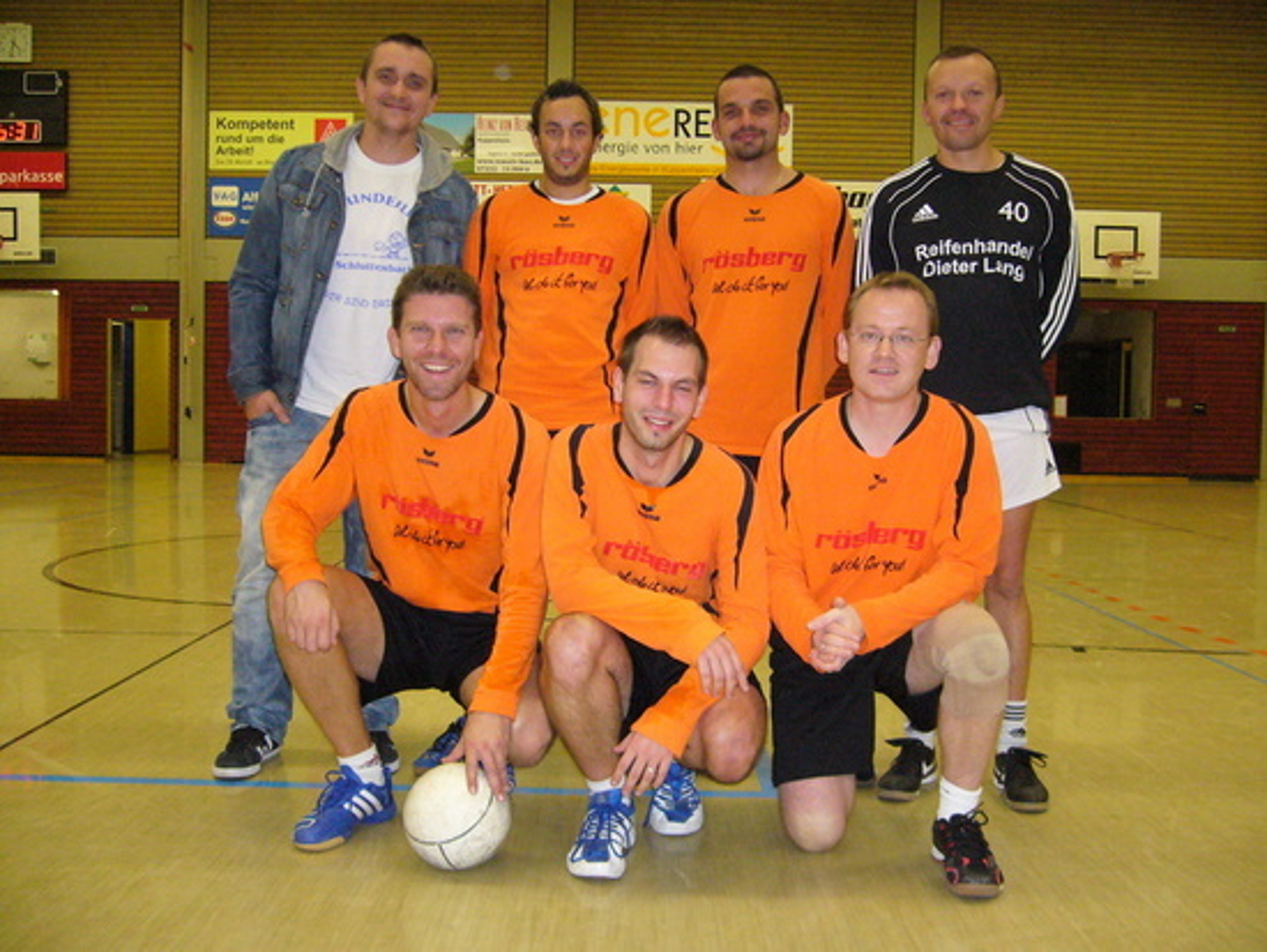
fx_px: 1318
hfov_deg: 51.3
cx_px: 634
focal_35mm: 36
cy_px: 476
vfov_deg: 39.7
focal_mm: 6
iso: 400
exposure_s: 1/60
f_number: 2.9
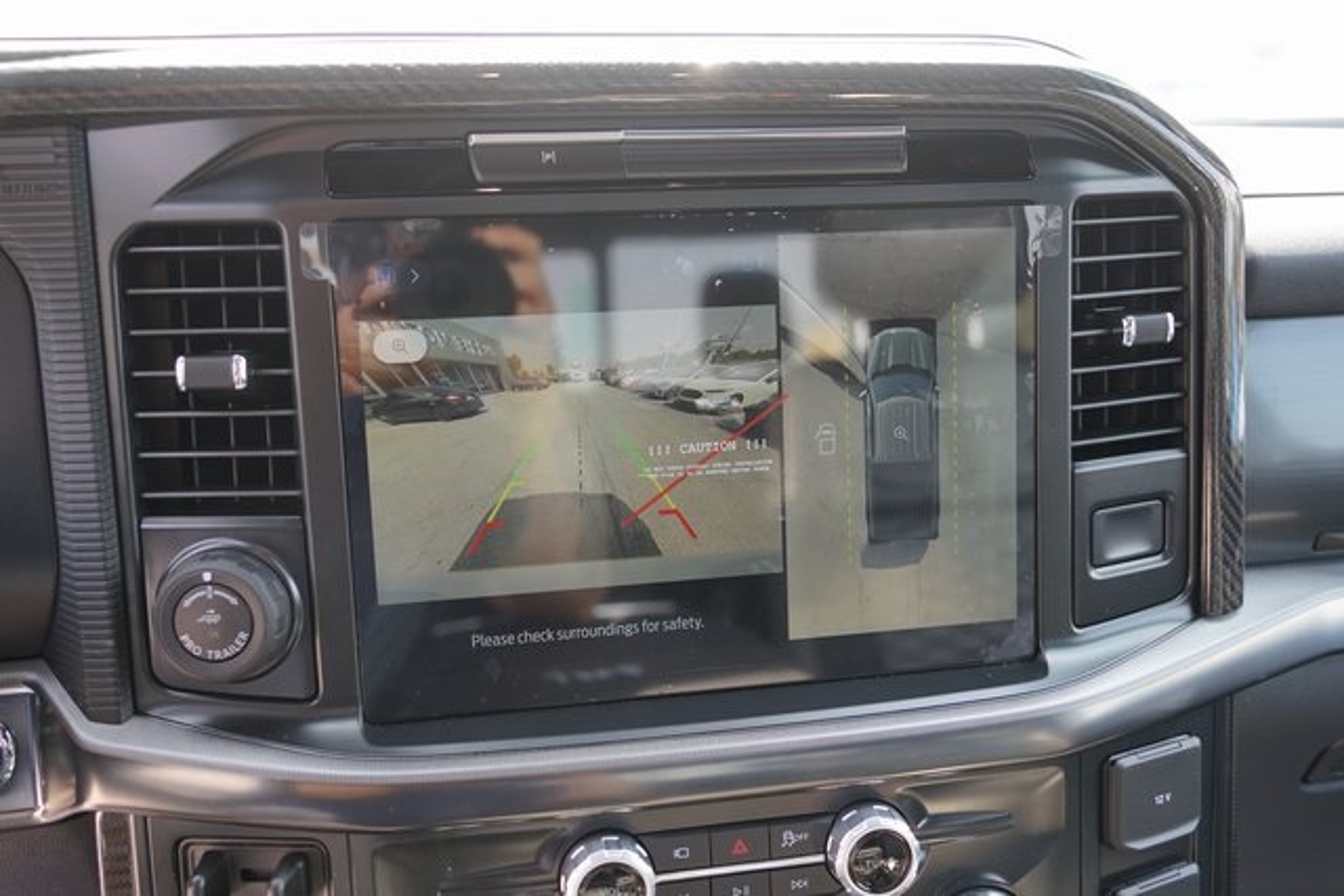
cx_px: 672
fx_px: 1232
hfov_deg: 57.2
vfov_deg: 40.0
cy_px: 448
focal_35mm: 33
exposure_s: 1/60
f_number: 4
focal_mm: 33
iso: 200
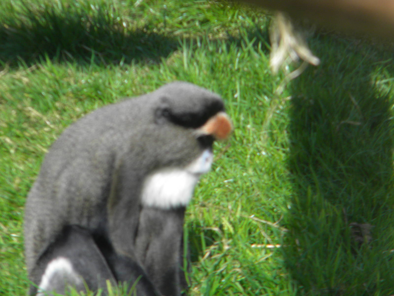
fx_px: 4712
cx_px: 197
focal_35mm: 414
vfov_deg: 3.6
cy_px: 148
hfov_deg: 4.8
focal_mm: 75
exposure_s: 1/250
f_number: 5.4
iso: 120
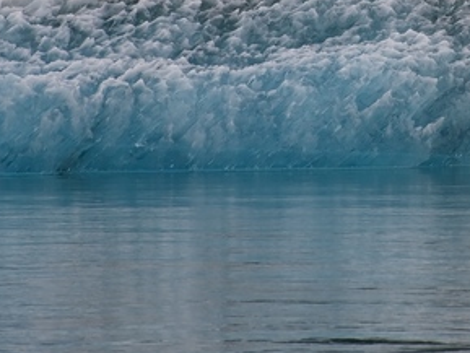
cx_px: 468
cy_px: -75
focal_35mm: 936
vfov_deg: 1.6
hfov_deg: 2.1
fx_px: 12714
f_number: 5.3
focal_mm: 220
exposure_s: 1/500
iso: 140
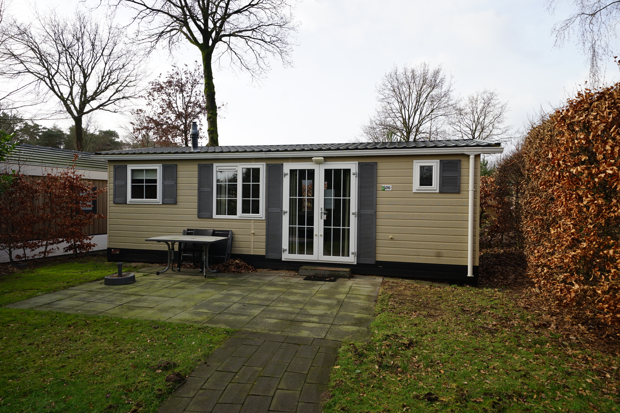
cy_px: 206
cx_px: 310
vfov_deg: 59.5
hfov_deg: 81.2
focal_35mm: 21
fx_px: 362
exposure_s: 1/100
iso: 100
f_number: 7.1
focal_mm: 21
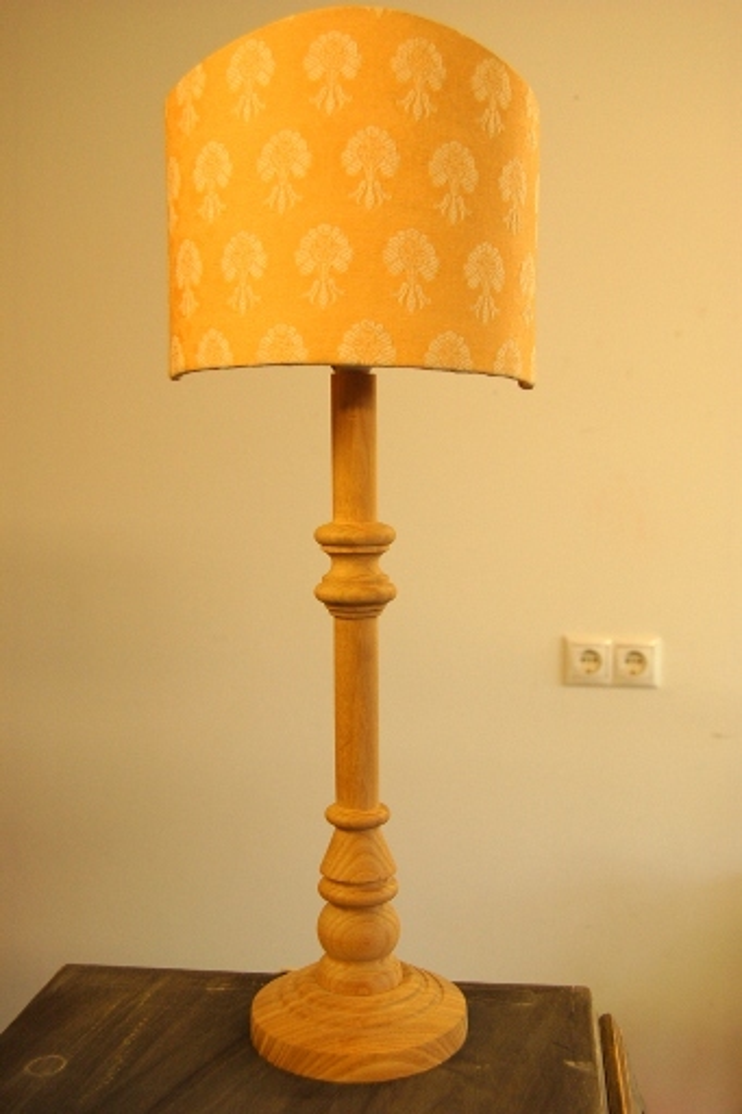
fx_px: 1206
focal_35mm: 39
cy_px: 557
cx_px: 371
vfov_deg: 49.6
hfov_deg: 34.2
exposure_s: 1/100
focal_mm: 26
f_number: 5
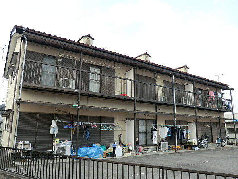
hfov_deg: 67.3
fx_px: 179
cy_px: 92
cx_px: 116
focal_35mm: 26
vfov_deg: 53.0
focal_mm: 4.3
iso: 80
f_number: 3.2
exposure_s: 1/250
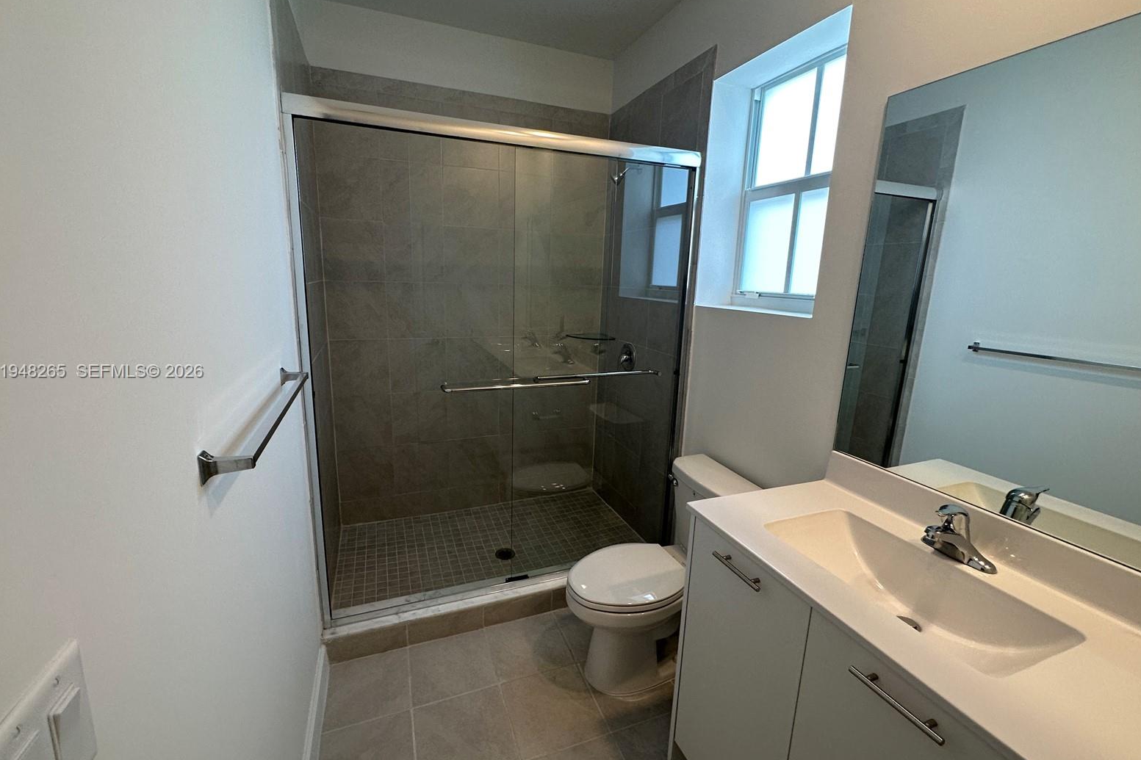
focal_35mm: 15
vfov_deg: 77.3
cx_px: 562
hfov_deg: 100.4
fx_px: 475
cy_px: 372
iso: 125
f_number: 2.2
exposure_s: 1/120
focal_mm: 2.22
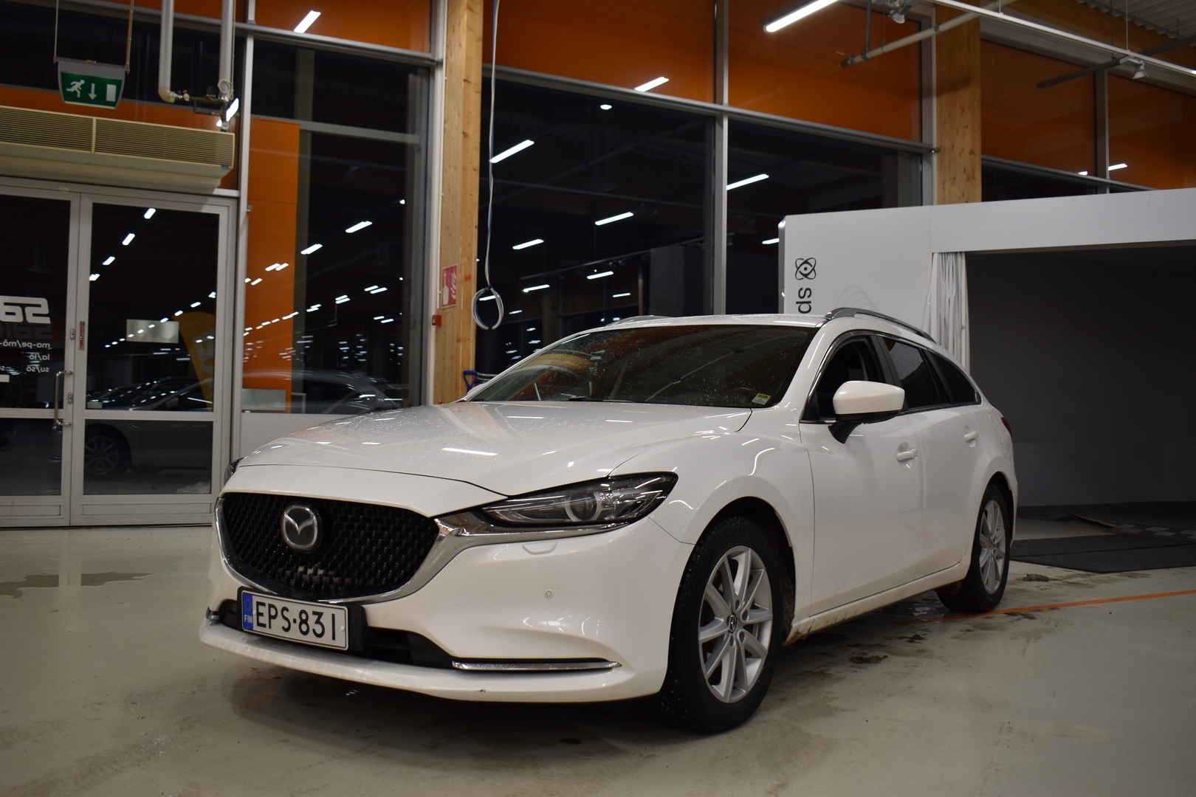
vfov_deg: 40.0
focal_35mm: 33
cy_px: 398
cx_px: 598
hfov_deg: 57.2
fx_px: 1096
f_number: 4.8
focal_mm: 22
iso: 400
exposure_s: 1/90
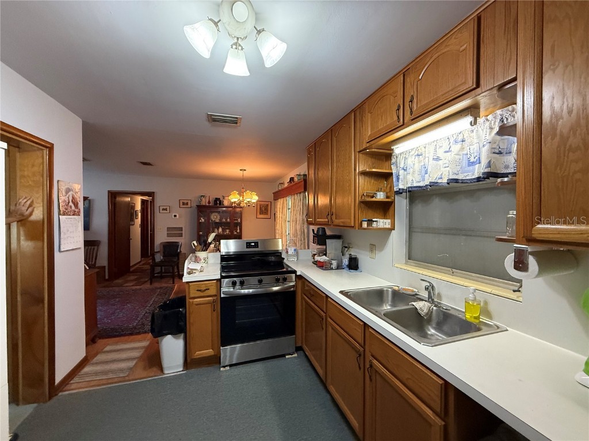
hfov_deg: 102.1
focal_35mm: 14
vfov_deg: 85.7
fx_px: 238
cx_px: 294
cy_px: 220
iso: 500
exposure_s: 1/60
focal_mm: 2.22
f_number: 2.2
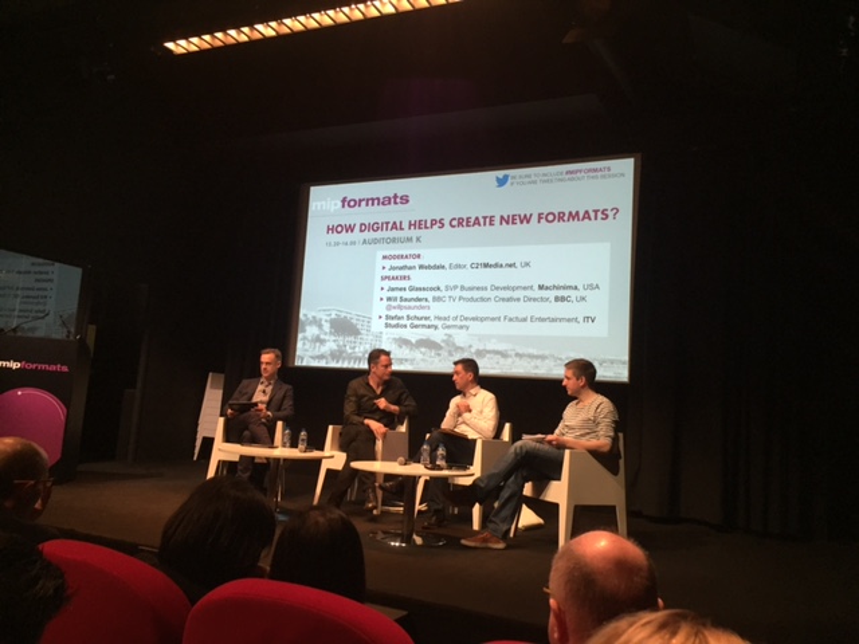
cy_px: 322
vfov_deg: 48.2
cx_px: 430
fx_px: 720
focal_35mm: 29
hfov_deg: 61.7
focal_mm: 4.15
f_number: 2.2
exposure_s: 1/33
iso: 160
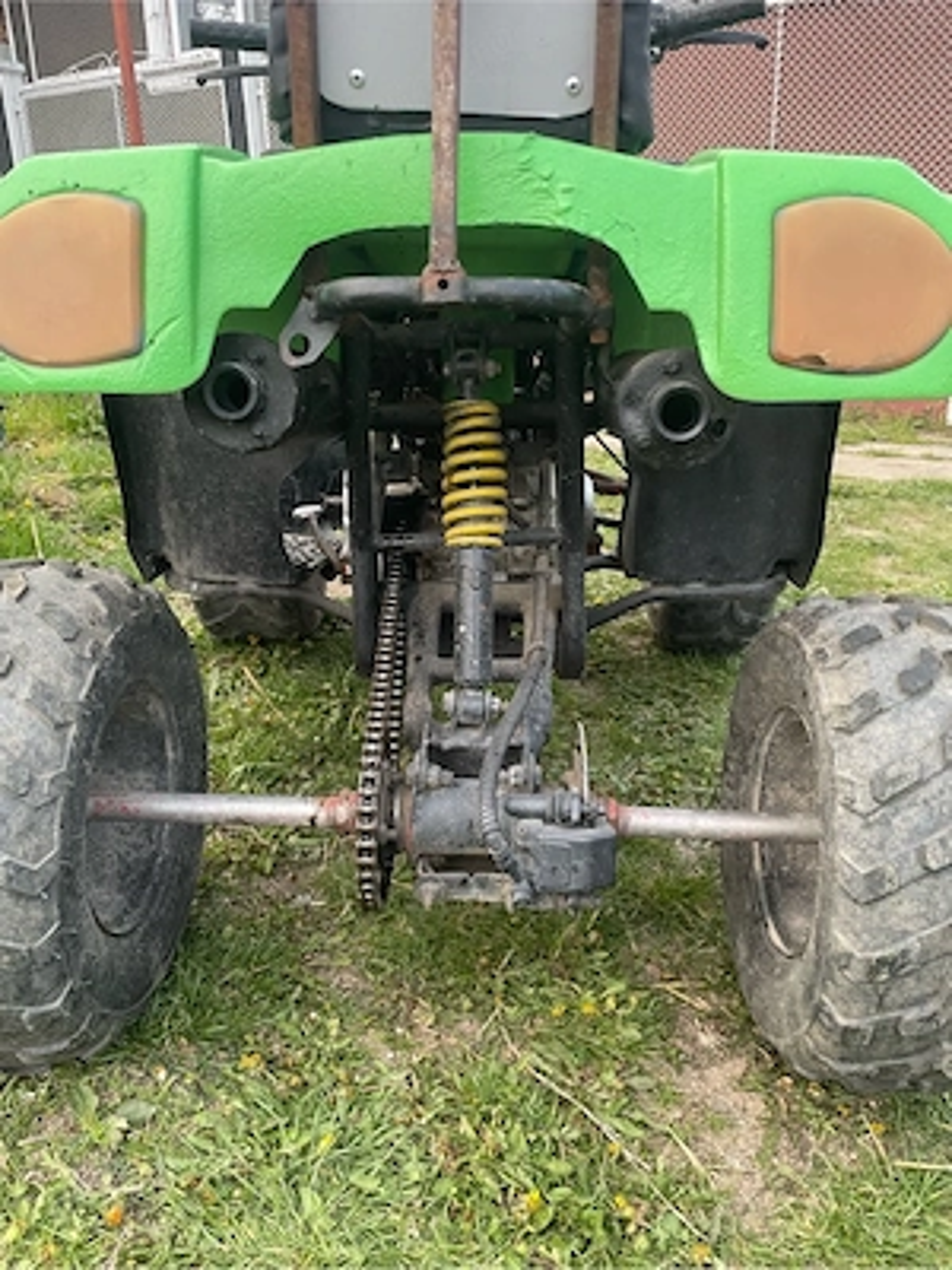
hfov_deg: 53.1
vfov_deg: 67.3
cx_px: 476
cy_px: 635
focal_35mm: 26
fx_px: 953
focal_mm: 4.2
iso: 125
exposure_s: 1/69
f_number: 1.6
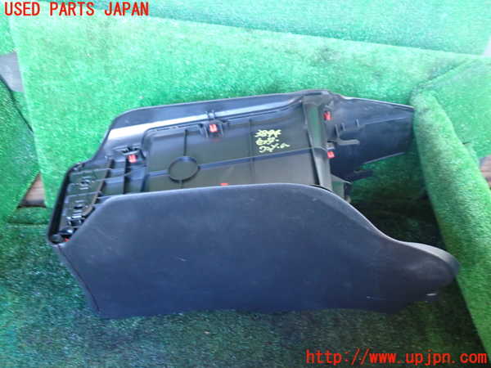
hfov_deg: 60.0
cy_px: 184
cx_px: 246
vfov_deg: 46.8
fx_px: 426
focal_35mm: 30
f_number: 2.3
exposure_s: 1/30
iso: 800
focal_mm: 5.4
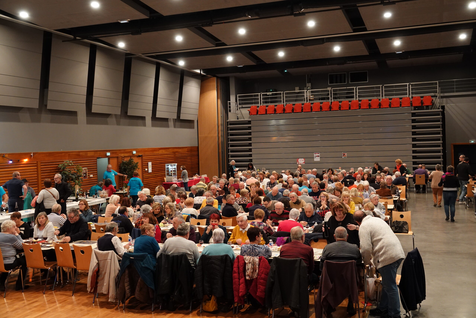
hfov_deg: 51.9
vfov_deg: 35.9
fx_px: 489
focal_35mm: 37
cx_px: 238
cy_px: 159
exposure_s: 1/15
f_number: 3.2
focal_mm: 13.7
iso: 800
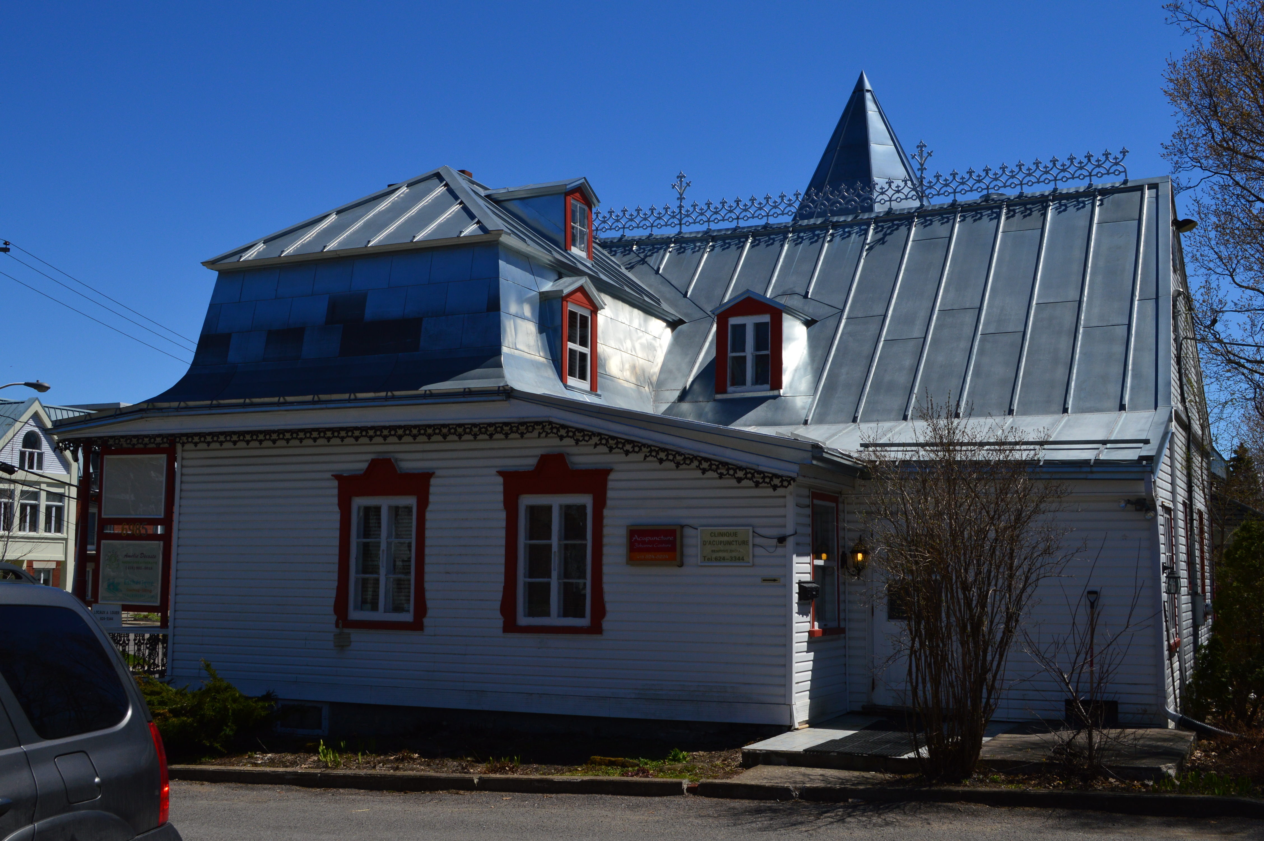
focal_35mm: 42
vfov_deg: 31.8
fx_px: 1473
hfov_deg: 46.4
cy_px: 420
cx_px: 632
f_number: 11
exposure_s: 1/500
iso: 280
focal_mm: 28
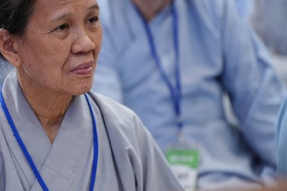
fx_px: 2119
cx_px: 47
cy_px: 79
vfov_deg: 5.2
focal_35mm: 266
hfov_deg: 7.7
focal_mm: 150
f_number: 2.8
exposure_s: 1/80
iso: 1250
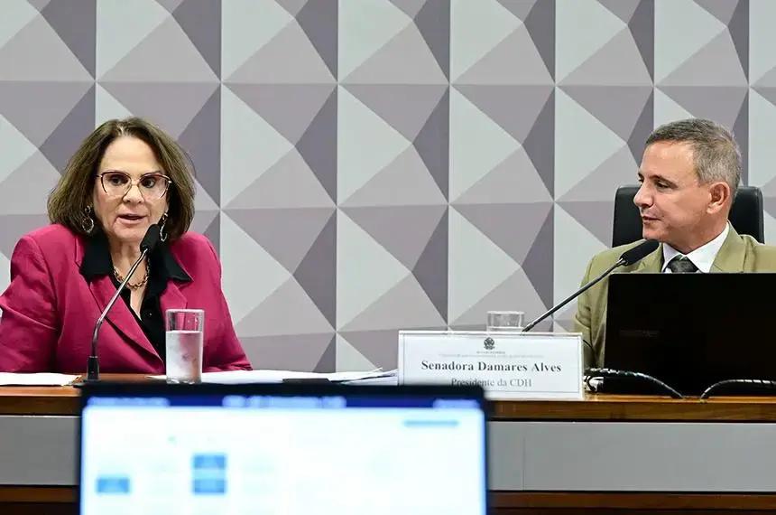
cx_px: 388
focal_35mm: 105
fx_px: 2259
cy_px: 258
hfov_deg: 19.5
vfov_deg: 13.0
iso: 4000
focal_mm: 70
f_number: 4.5
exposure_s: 1/200
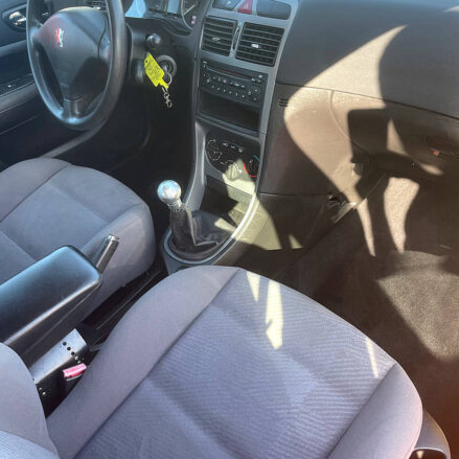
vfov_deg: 49.7
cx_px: 215
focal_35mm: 33
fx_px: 495
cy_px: 239
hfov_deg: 49.7
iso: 64
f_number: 1.6
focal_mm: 4.2
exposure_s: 1/121
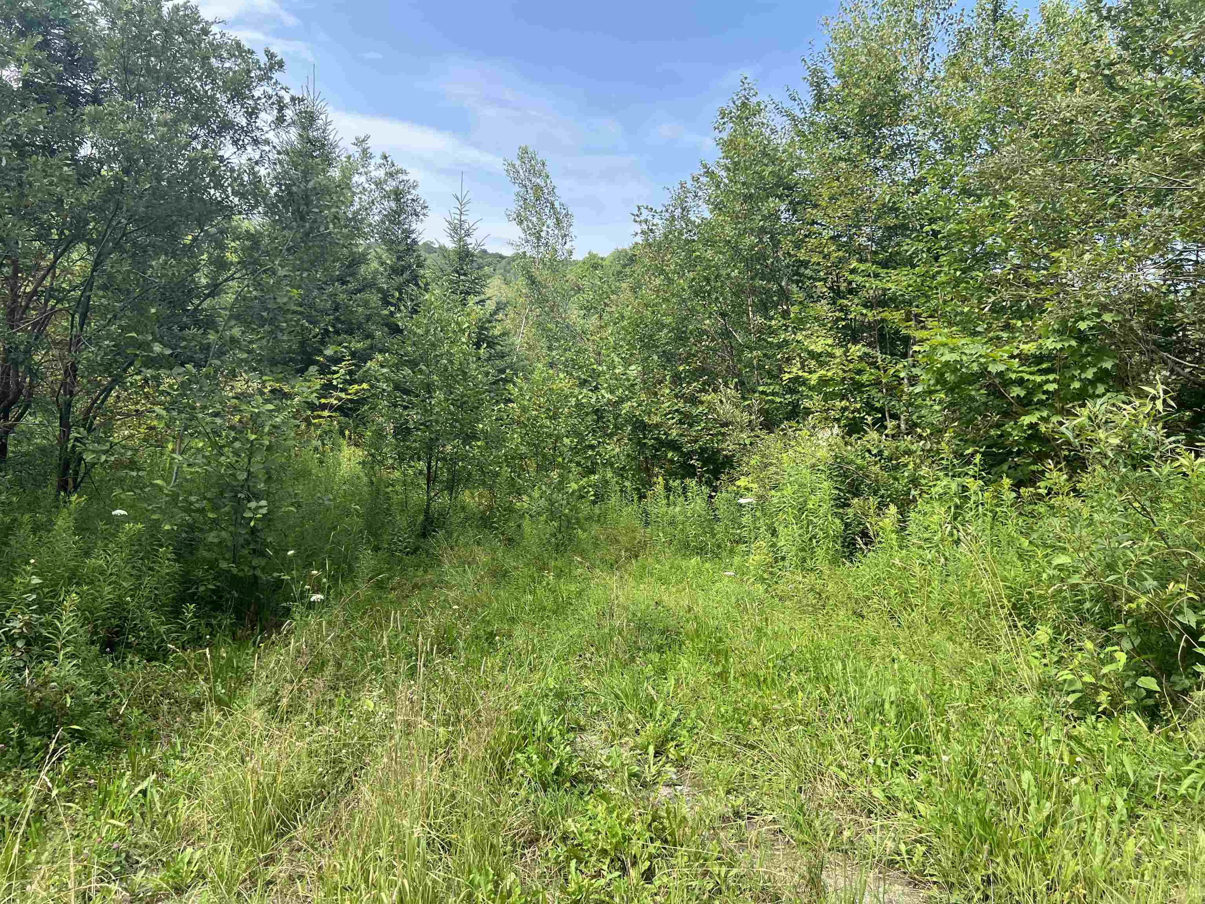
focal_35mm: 26
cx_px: 602
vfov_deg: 53.1
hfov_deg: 67.3
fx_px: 905
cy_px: 452
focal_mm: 5.7
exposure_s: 1/1135
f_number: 1.5
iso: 50
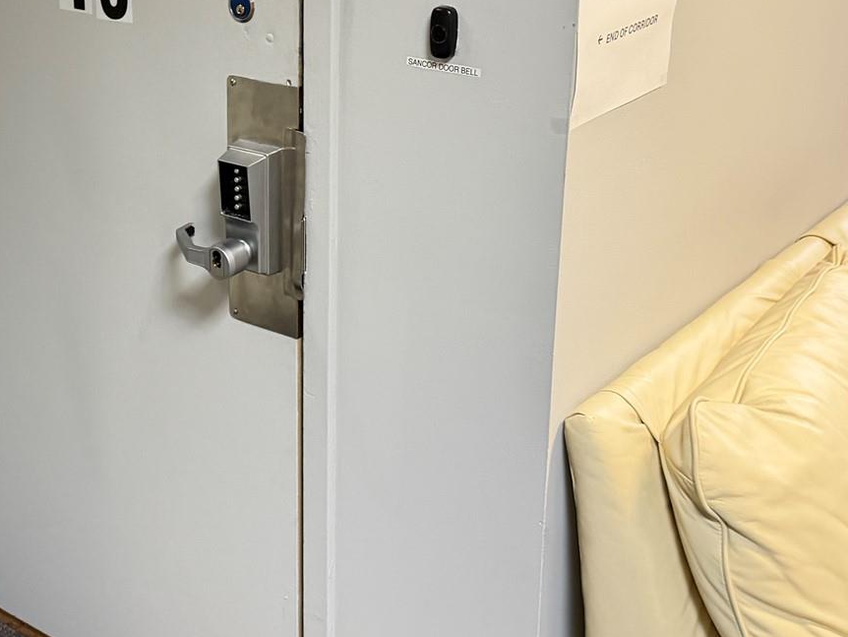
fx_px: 1397
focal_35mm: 57
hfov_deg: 33.1
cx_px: 211
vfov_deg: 25.5
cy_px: 214
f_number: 1.78
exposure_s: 1/59
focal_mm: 6.76
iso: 320
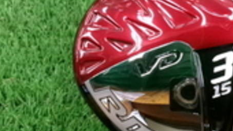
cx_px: 156
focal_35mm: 43
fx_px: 266
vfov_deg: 27.6
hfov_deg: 46.6
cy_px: 83
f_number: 3.9
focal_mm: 5.1
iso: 800
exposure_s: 1/34
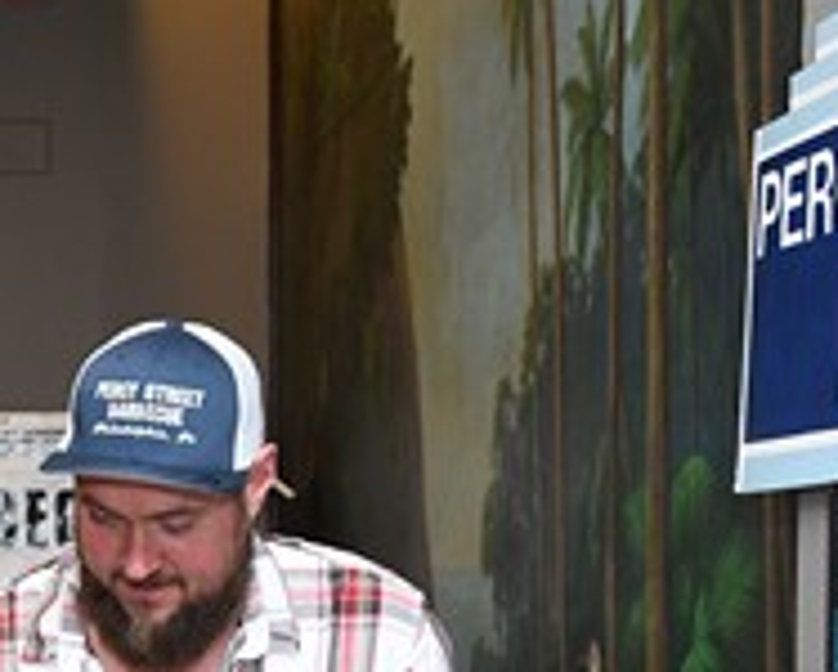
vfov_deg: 14.6
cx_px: -67
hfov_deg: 17.9
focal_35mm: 103
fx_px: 2567
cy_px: 741
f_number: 4
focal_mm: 25
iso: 800
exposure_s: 1/125
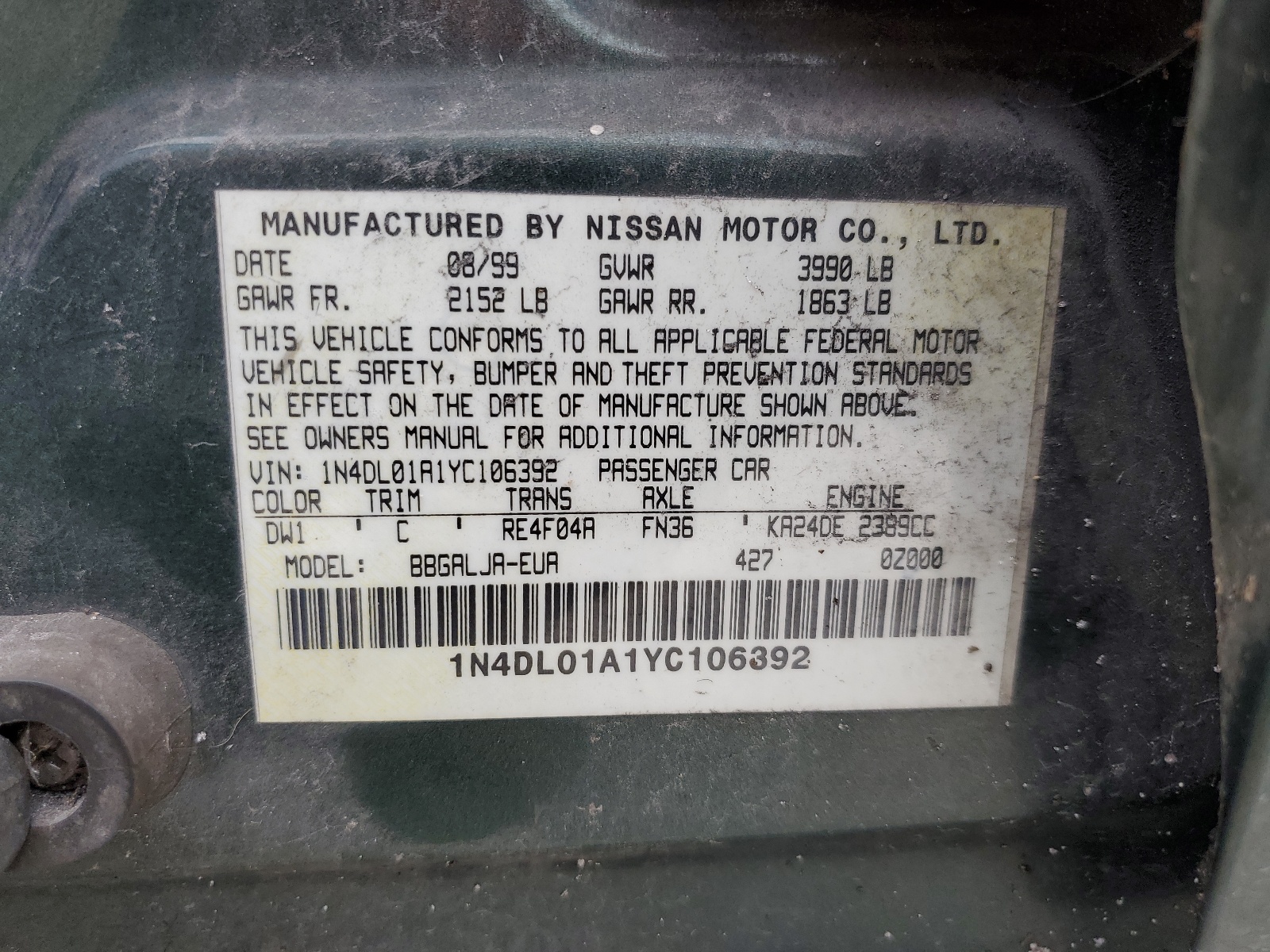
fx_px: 954
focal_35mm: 26
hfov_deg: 67.3
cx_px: 635
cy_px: 476
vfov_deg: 53.1
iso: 50
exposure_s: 1/169
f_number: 1.5
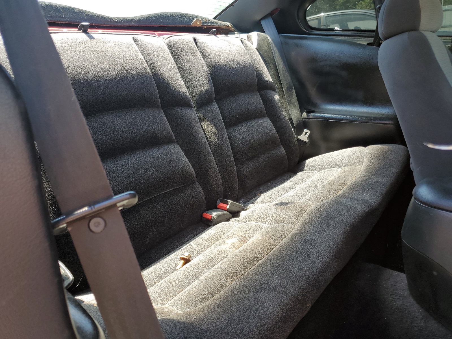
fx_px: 339
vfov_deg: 53.1
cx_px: 226
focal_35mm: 26
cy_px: 170
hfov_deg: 67.3
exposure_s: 1/227
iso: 50
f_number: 1.5
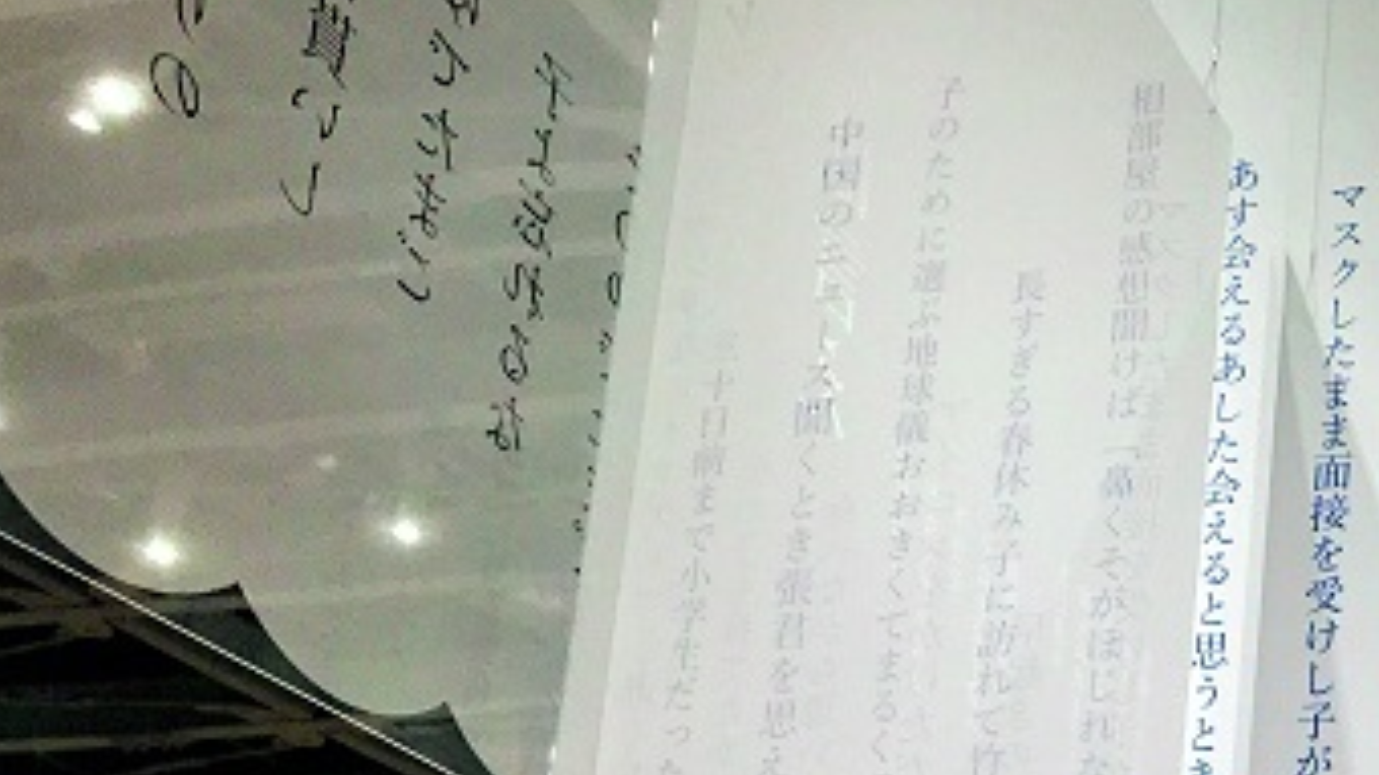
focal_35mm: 75
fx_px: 2742
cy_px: 935
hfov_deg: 25.6
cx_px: 1604
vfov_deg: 15.5
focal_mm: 4.15
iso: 25
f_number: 2.2
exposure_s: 1/120
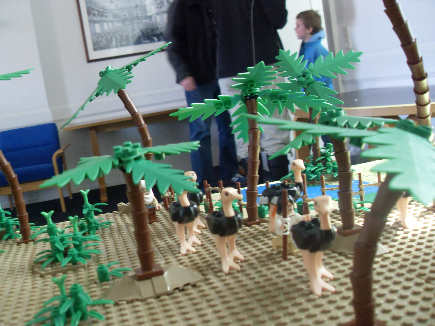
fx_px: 465
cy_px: 163
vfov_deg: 38.7
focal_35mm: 37
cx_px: 218
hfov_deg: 50.1
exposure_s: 1/20
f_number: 2.8
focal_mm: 6.3
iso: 200
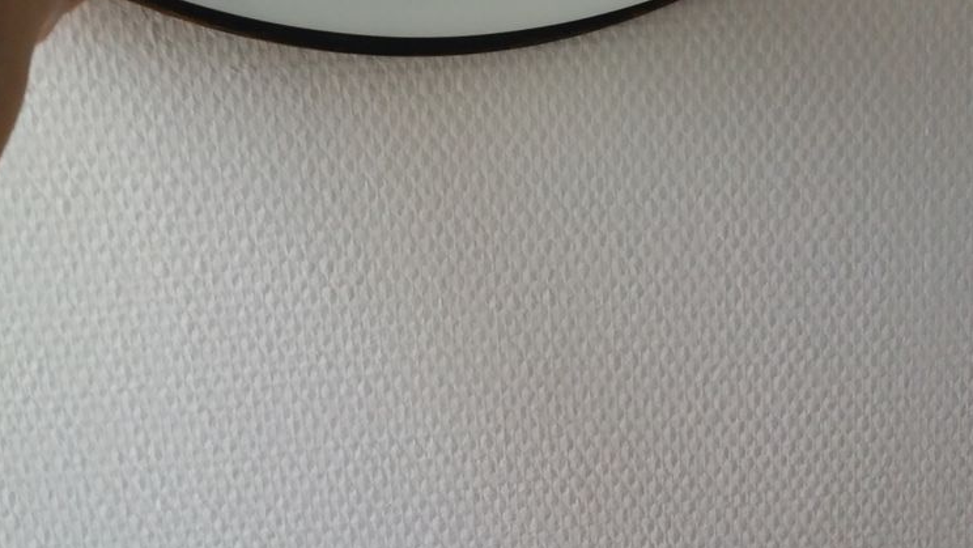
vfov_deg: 28.5
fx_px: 1058
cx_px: 484
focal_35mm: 41
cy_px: 120
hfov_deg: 49.4
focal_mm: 3.7
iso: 200
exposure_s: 1/17
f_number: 1.9
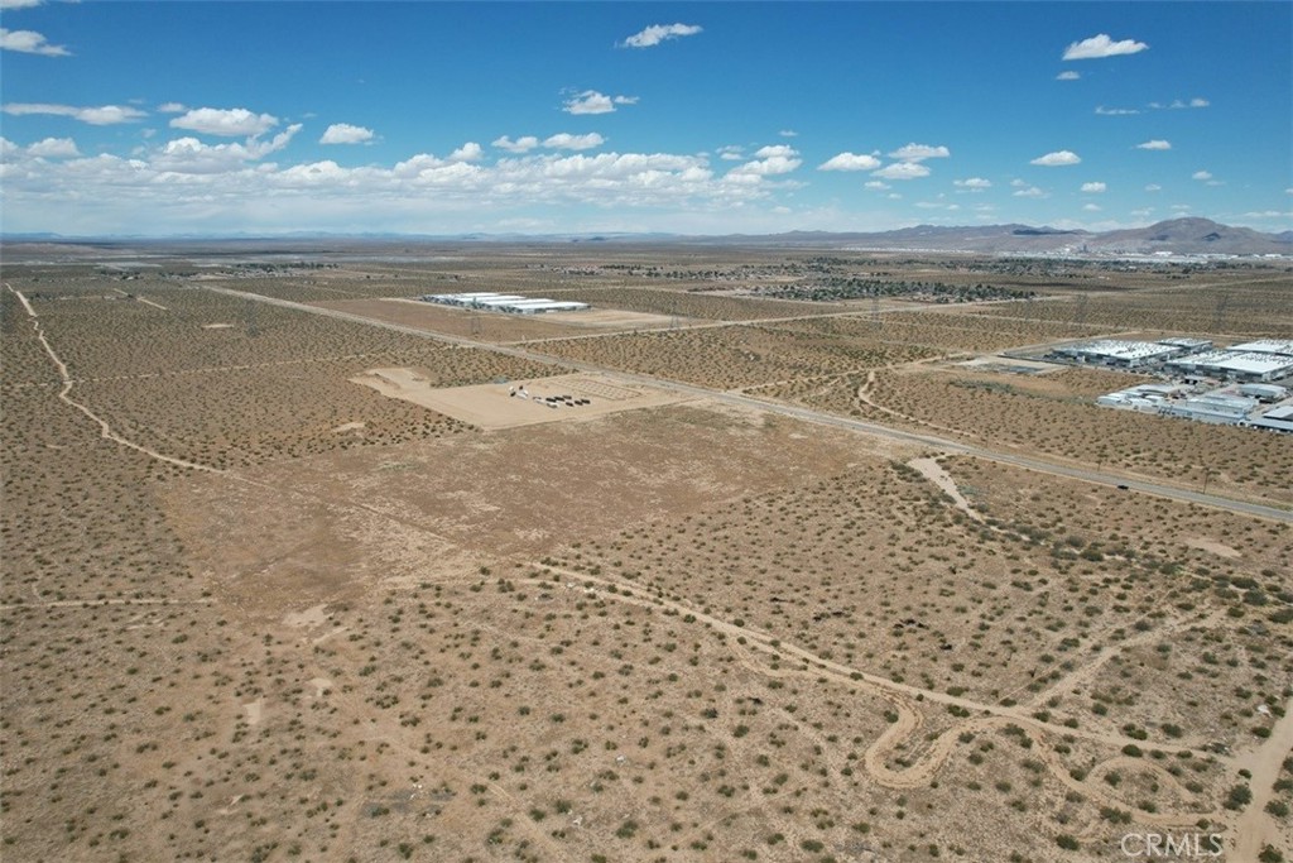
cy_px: 432
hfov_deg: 78.6
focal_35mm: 22
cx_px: 646
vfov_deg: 57.2
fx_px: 790
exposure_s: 1/725
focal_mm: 8.38
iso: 100
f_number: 2.8
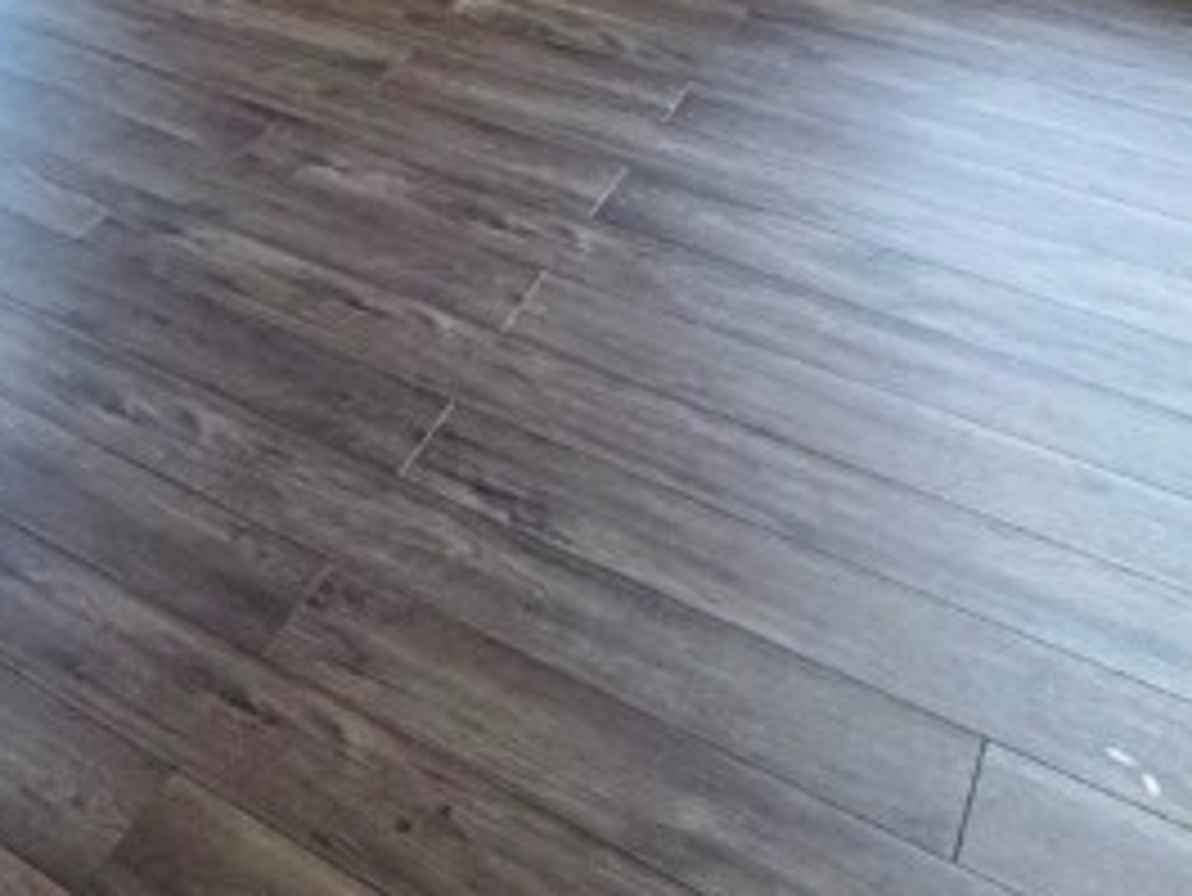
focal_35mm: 54
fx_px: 1860
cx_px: -135
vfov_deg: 19.2
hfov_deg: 31.4
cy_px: -783
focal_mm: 2.22
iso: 250
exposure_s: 1/60
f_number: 2.2
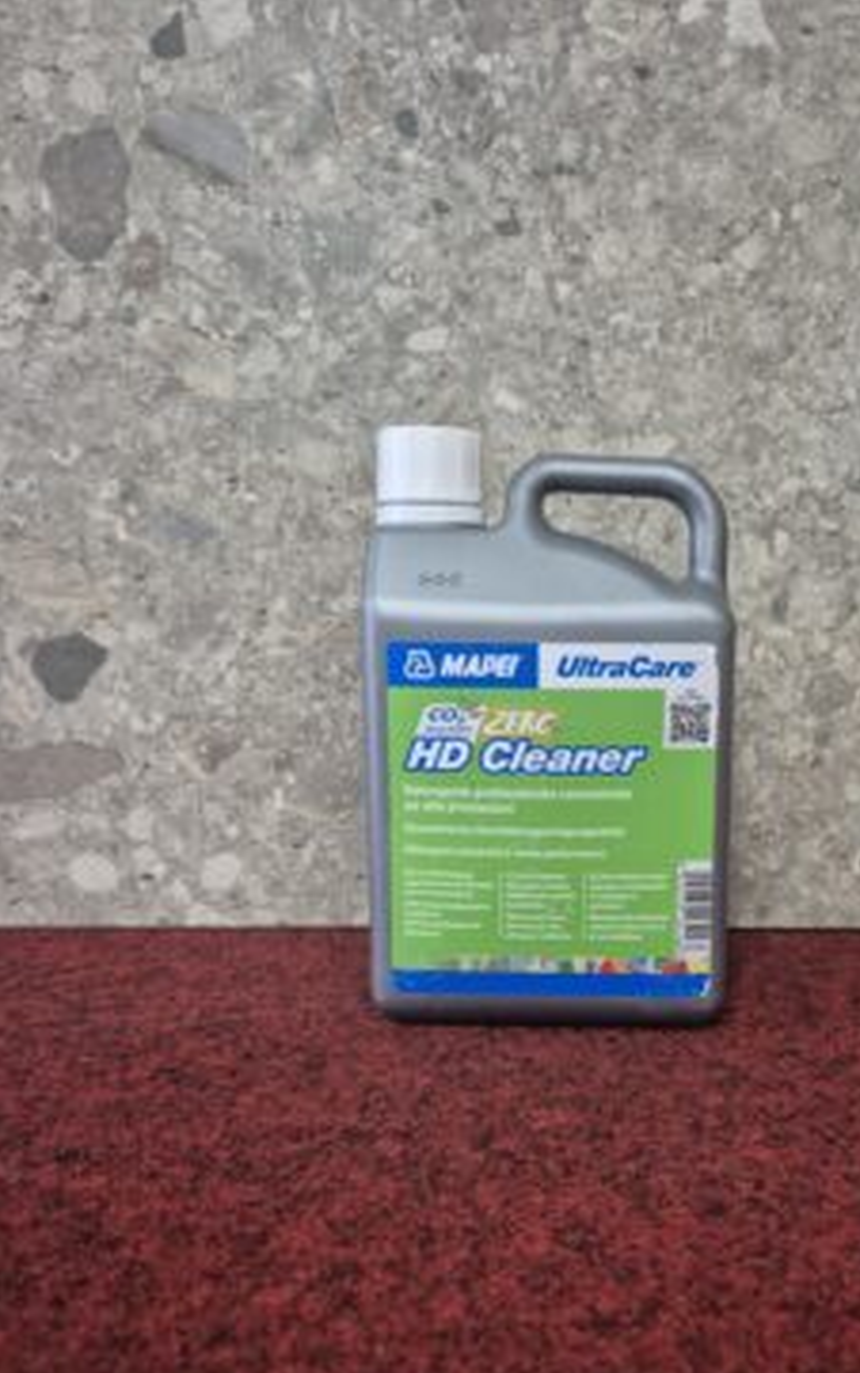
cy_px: 753
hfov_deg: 45.5
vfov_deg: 68.2
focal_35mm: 27
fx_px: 1011
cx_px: 563
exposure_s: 1/100
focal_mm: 5.4
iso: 500
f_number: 1.8
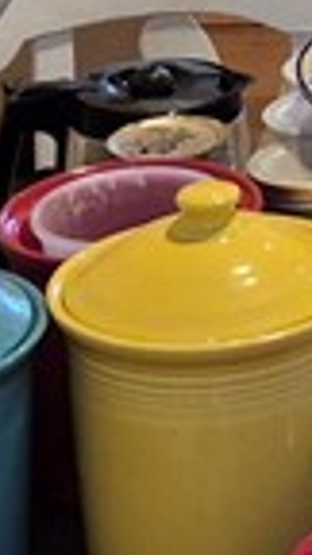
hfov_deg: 6.4
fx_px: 2618
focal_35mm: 178
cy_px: -366
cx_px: 855
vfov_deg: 11.4
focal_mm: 5.4
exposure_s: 1/120
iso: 400
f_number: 1.8
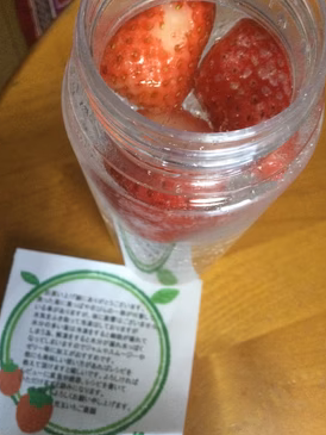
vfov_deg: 53.9
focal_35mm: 34
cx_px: 151
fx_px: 427
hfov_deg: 41.8
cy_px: 198
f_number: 2.4
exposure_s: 1/30
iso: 200
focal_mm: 3.3
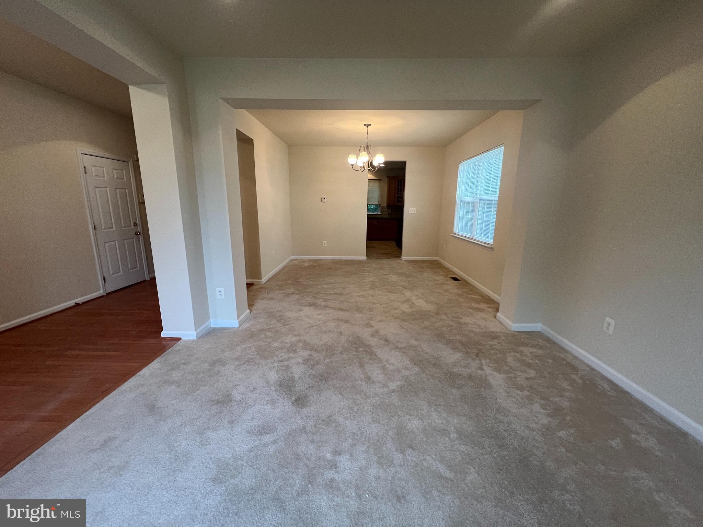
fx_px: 264
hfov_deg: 106.2
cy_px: 264
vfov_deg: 89.9
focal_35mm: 13
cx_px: 352
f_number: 1.8
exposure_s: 1/120
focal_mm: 1.57
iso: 200
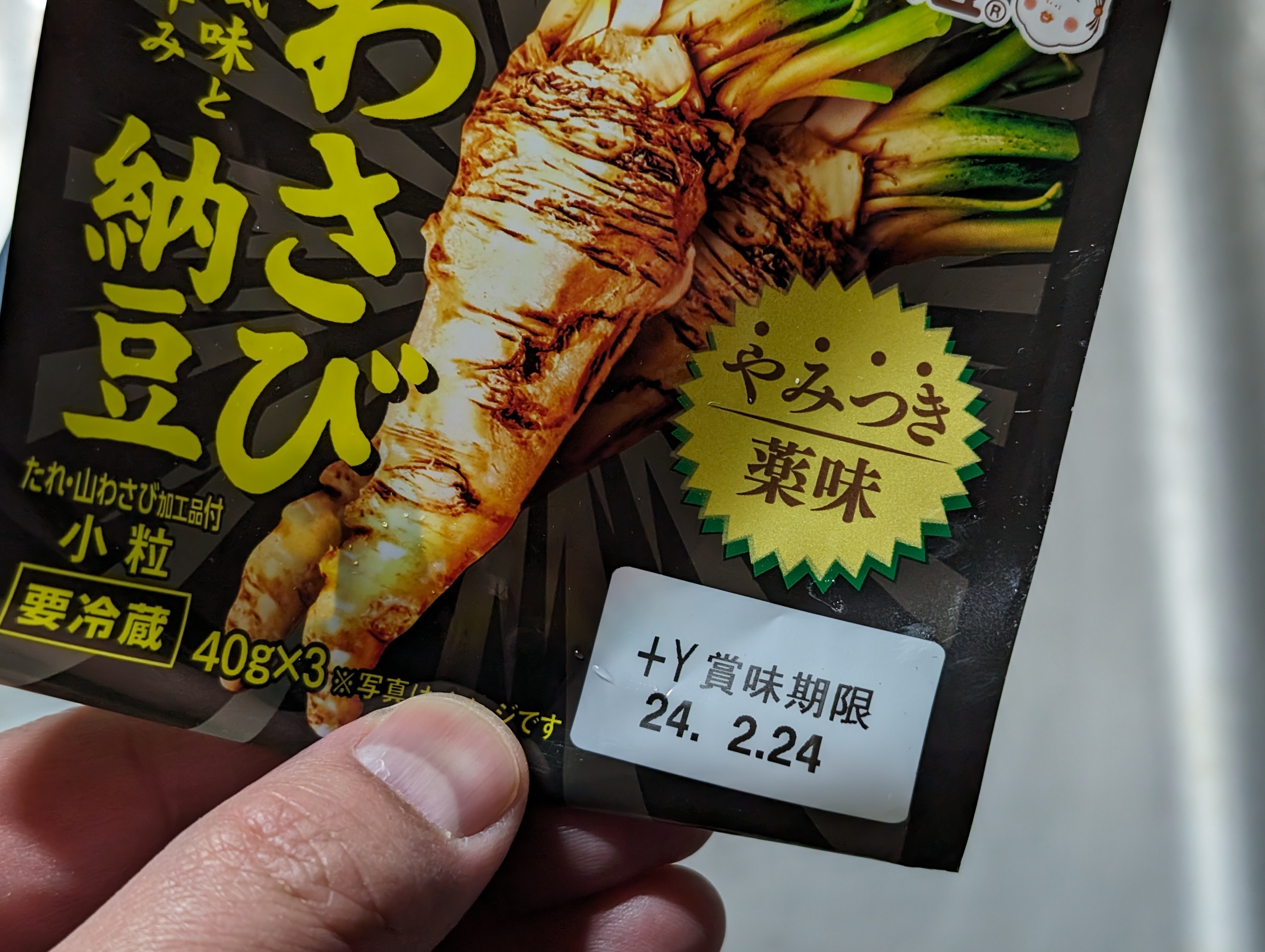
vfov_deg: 29.7
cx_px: 632
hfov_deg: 38.9
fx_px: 1793
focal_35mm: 49
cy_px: 476
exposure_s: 1/40
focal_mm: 6.9
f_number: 1.68
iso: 101
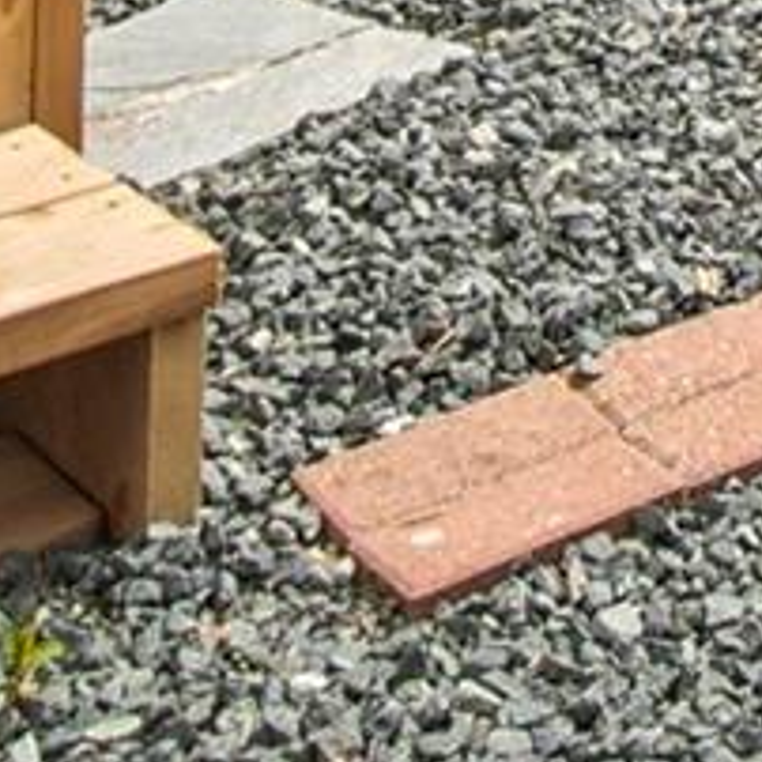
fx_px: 3013
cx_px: 1196
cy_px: -1181
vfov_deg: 11.4
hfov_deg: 13.5
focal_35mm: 121
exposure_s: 1/1600
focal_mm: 12
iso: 200
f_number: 8
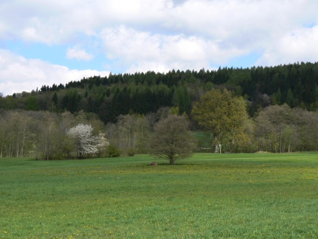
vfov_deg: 22.3
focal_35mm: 66
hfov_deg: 29.4
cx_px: 159
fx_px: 606
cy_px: 120
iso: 80
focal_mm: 11
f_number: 5.6
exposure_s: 1/500
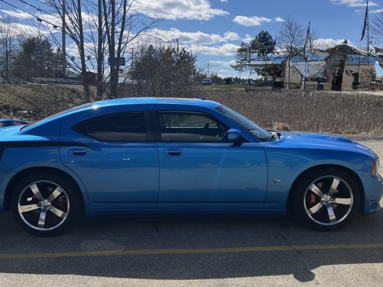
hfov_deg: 47.9
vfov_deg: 36.8
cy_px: 132
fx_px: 431
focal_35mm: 39
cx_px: 185
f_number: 1.8
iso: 32
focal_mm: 3.99
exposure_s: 1/2857
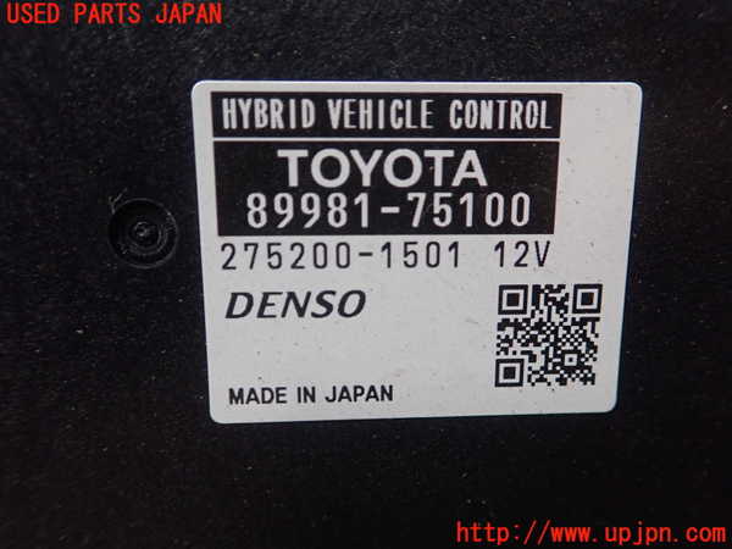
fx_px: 634
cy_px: 274
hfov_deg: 60.0
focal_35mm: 30
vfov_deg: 46.8
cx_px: 366
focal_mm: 5.5
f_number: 2.3
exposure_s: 1/125
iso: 500
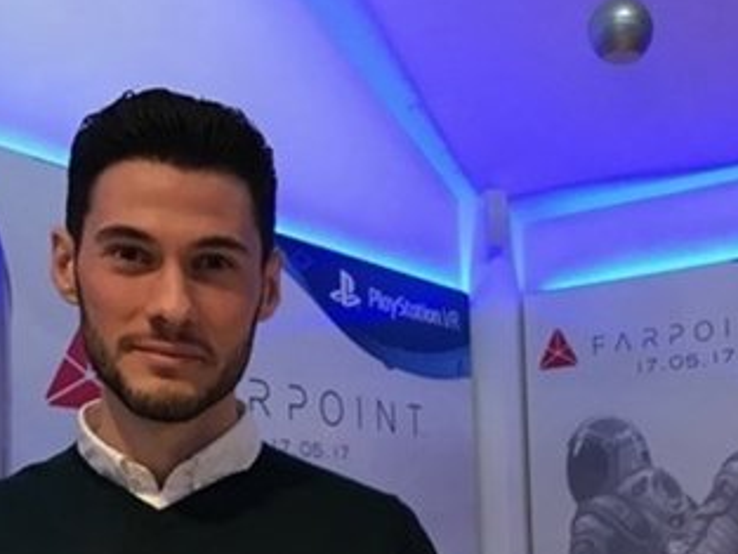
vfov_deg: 23.6
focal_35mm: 59
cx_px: 523
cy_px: 569
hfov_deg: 32.3
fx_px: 1258
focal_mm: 3.99
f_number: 1.8
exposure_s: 1/17
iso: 80
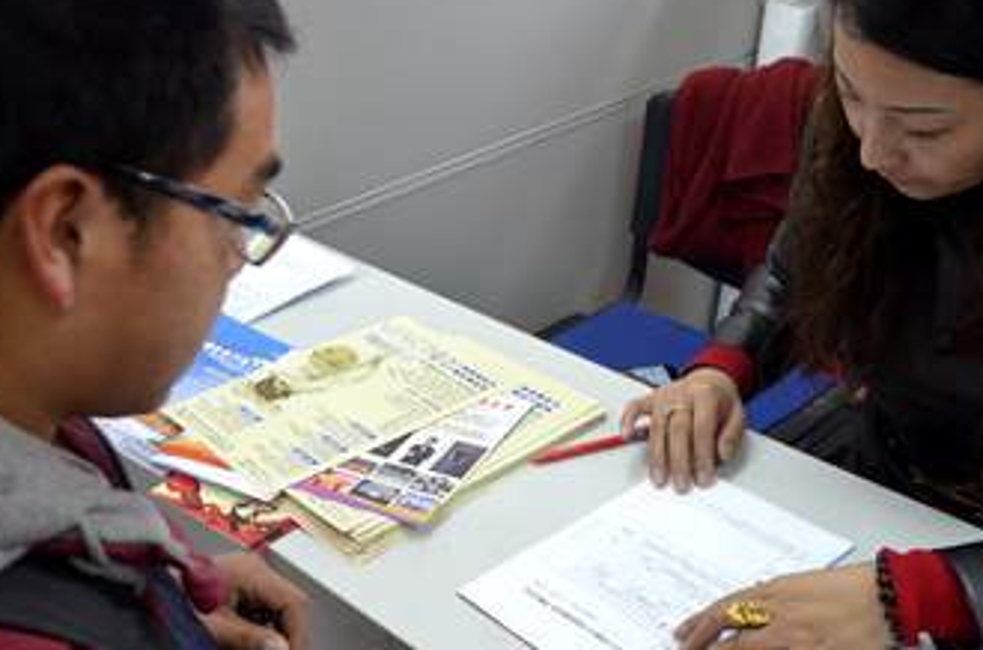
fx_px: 1361
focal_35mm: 50
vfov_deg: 26.8
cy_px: 380
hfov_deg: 39.6
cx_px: 557
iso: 800
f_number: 3.8
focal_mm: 22
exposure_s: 1/40
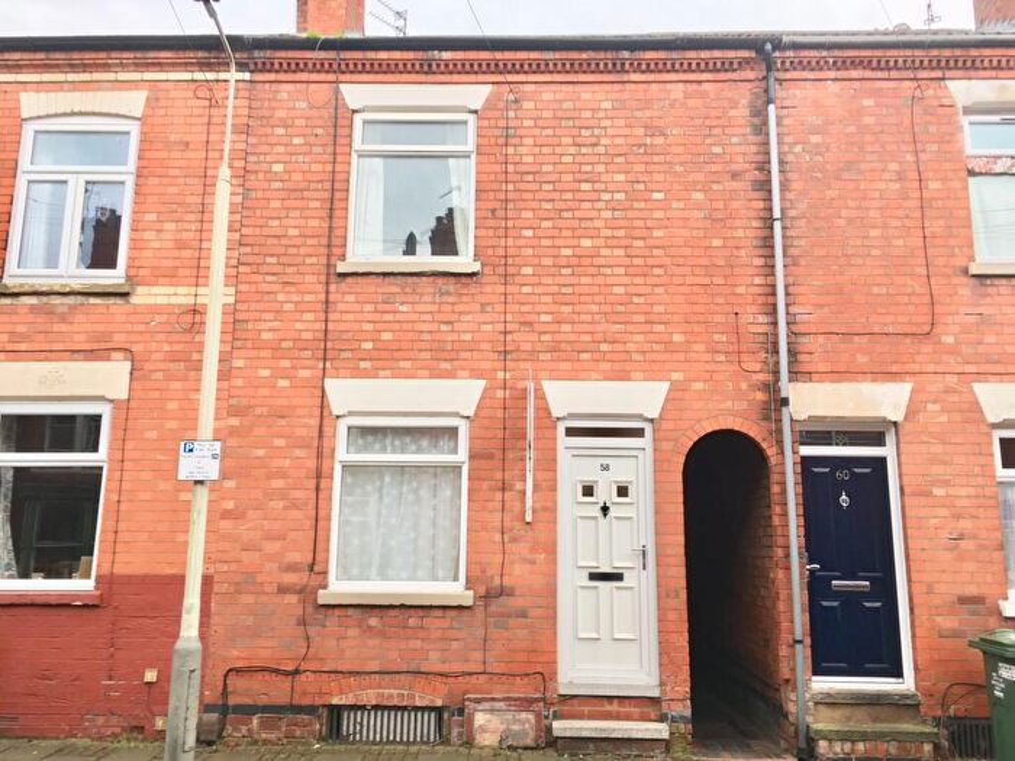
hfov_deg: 61.7
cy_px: 380
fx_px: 850
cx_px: 508
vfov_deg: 48.2
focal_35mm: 29
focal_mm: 4.15
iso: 25
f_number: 2.2
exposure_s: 1/50
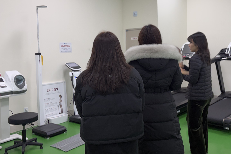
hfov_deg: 50.5
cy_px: 56
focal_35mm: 38
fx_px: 244
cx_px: 134
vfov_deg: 34.8
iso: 80
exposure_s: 1/120
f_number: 1.6
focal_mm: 5.96
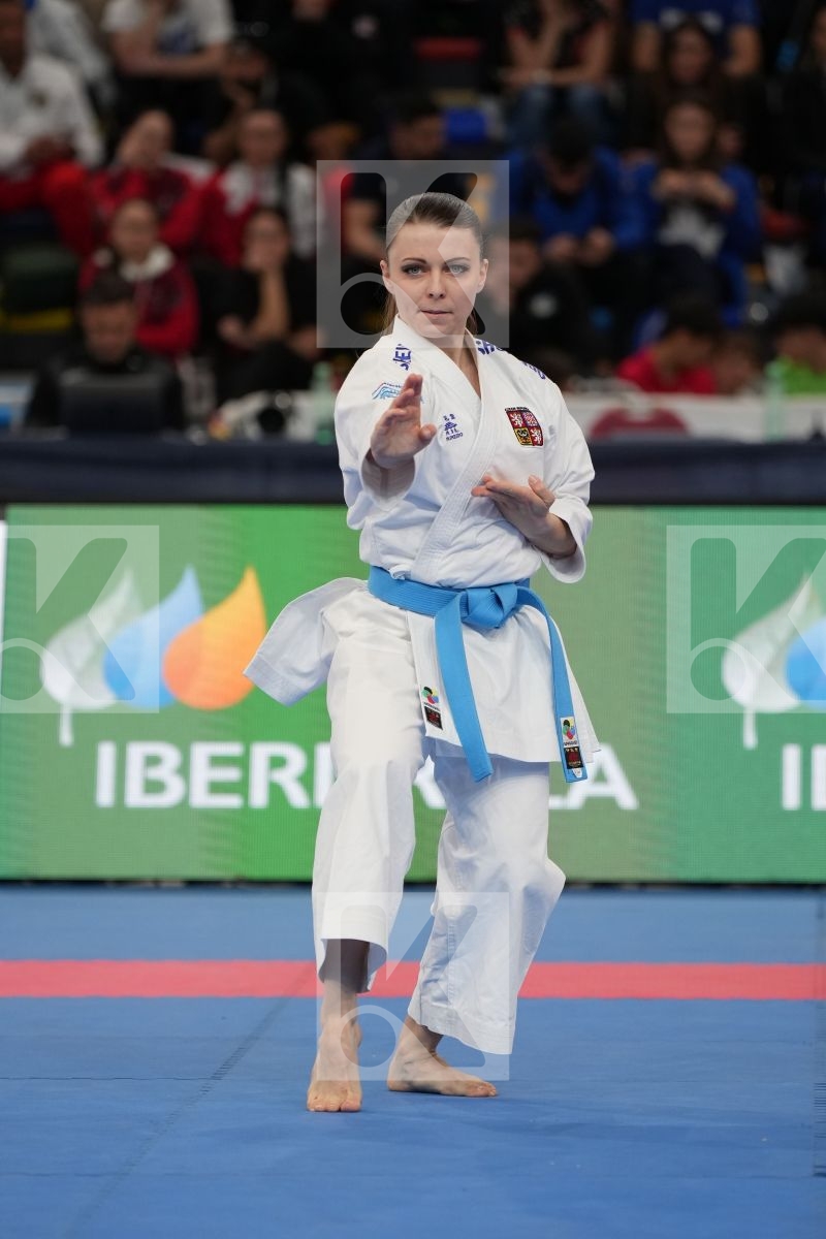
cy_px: 620
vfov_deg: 8.2
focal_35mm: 250
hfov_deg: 5.5
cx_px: 413
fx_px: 8603
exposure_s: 1/500
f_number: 2.8
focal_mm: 167
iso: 1000
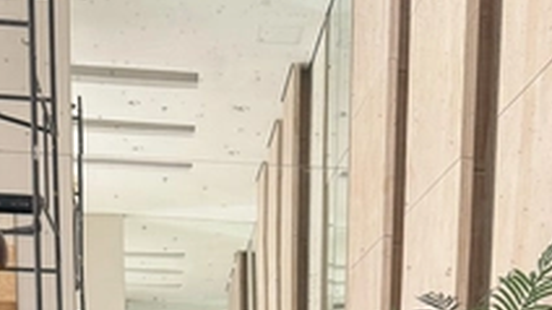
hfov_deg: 28.6
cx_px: 315
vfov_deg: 13.4
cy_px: 664
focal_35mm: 74
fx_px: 1083
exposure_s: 1/60
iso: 125
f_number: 1.78
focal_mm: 6.76
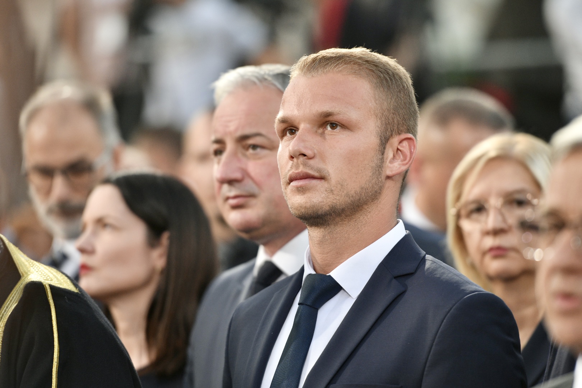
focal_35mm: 240
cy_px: 194
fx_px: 3880
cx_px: 291
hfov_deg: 8.6
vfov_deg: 5.7
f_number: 2.8
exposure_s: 1/500
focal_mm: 200
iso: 640
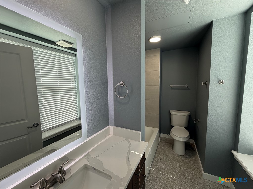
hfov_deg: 102.1
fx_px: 102
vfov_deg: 85.7
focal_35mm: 14
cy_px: 94
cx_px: 126
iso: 50
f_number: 2.2
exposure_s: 1/121
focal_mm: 2.22
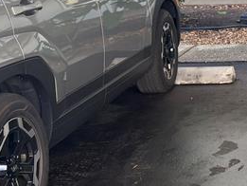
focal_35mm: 102
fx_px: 728
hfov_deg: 16.7
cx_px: 413
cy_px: 34
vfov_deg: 14.4
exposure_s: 1/177
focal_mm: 5.96
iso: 50
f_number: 1.6
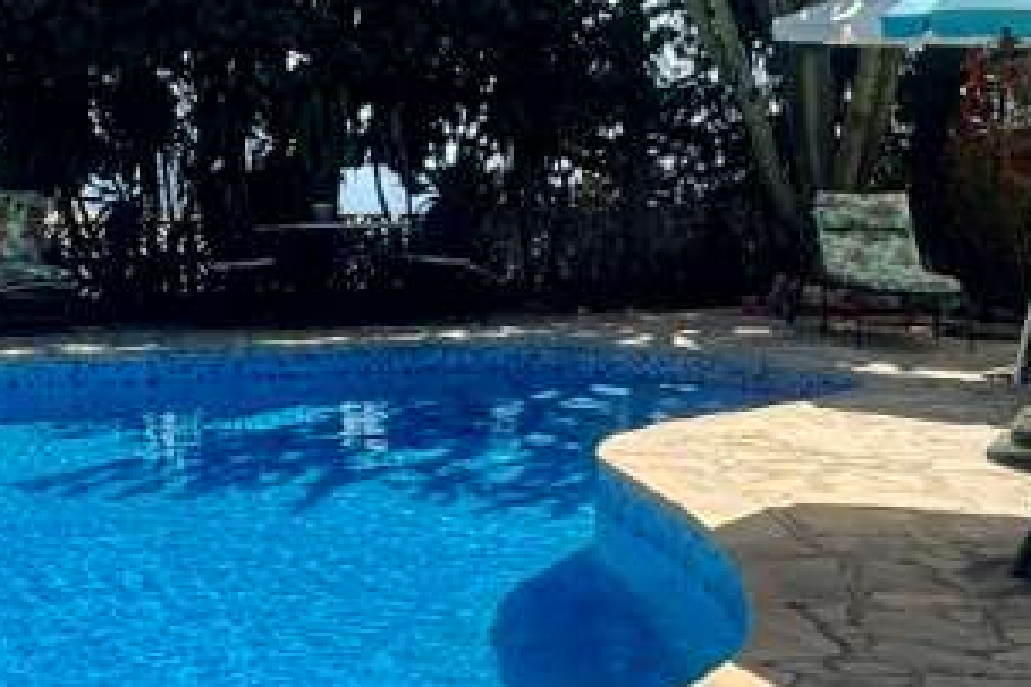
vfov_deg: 18.8
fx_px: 2062
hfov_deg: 27.2
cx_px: 136
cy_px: 165
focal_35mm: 72
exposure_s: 1/1748
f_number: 2.2
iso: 50
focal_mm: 2.22
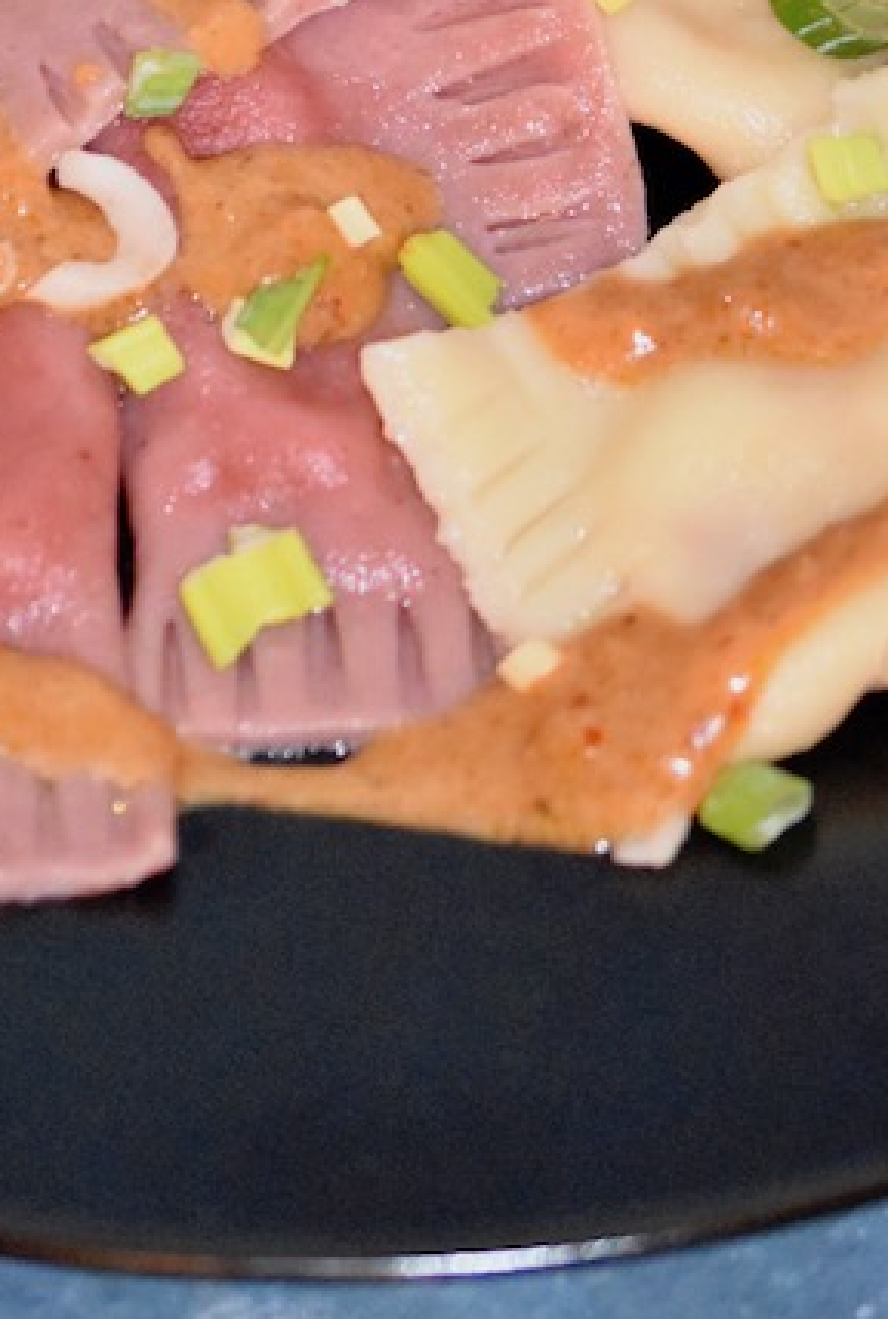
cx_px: 350
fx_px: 13866
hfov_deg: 3.7
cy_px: -182
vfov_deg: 5.4
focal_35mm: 377
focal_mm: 105
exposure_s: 1/60
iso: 6400
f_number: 3
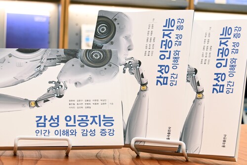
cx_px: 124
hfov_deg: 28.1
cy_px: 82
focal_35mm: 72
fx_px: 494
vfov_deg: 18.9
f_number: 5.6
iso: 1250
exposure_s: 1/60
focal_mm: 48
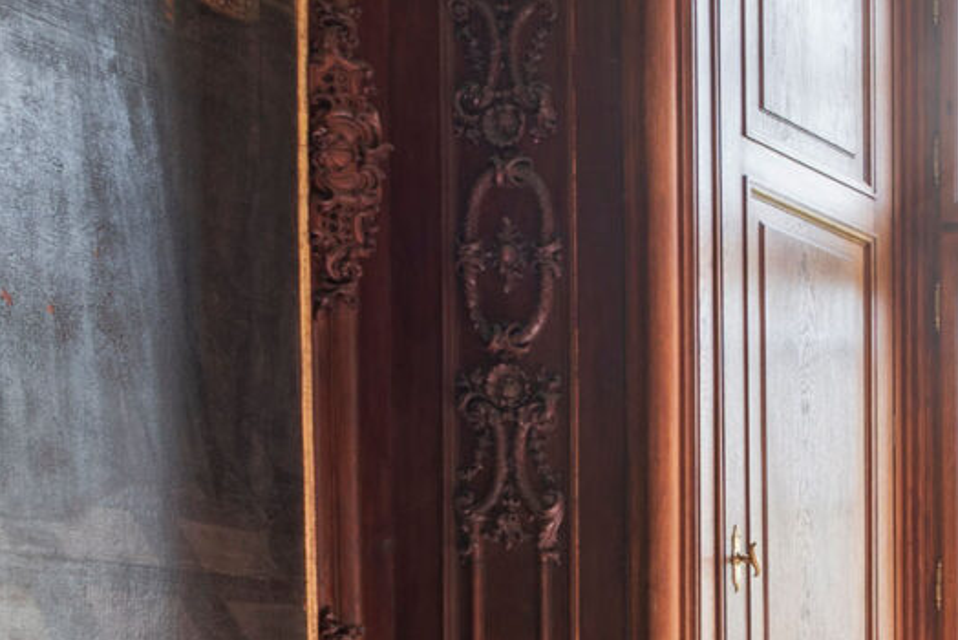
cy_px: 857
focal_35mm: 83
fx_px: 2210
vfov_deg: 15.6
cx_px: 1985
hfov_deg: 17.0
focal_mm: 17
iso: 100
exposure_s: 1.3
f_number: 8
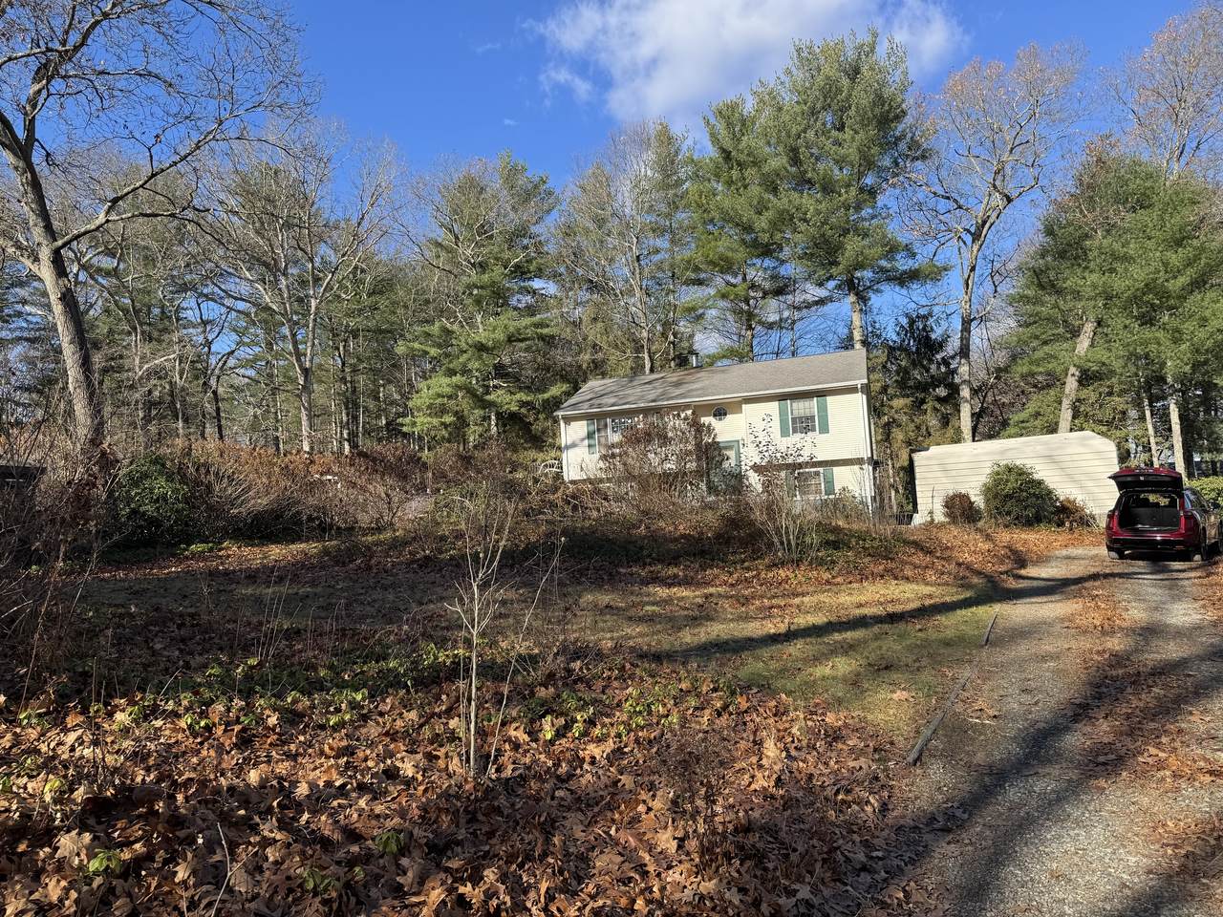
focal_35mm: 24
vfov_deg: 56.8
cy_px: 458
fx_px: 848
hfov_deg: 71.6
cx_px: 612
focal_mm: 6.76
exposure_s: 1/1869
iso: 80
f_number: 1.78
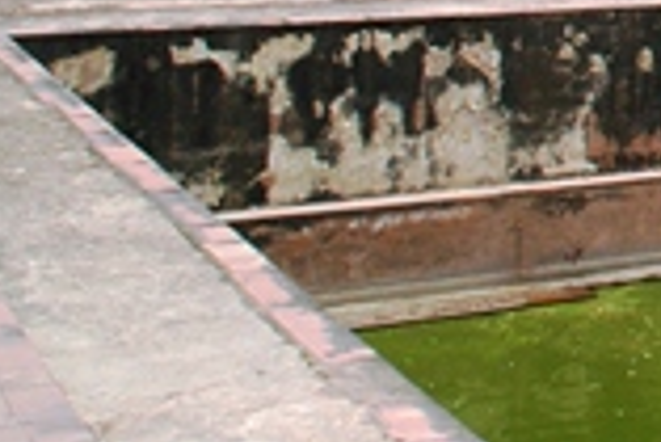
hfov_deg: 15.5
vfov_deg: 11.6
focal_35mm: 110
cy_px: -349
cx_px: 1246
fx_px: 2022
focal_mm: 18
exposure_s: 1/400
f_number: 11
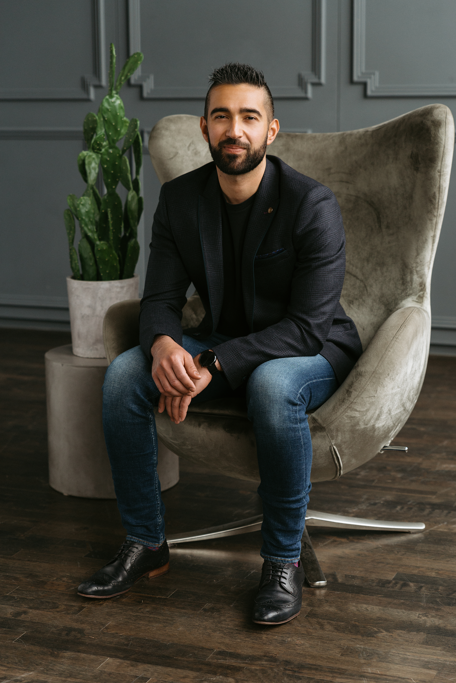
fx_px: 1329
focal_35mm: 70
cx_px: 228
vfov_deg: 28.8
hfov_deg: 19.5
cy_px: 342
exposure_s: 1/200
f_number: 3.5
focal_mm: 70
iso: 400
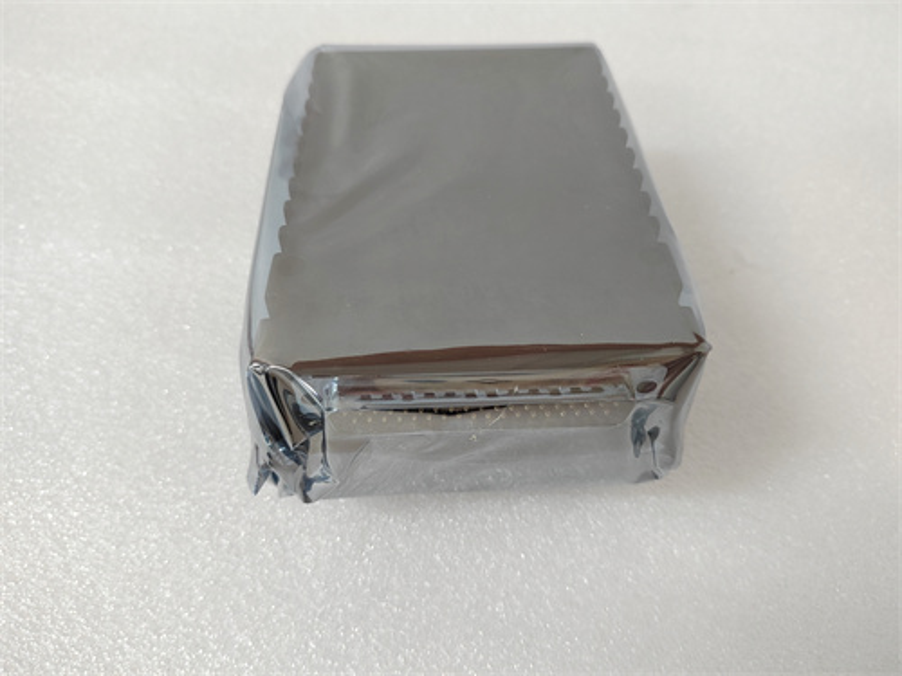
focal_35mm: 23
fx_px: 599
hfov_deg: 73.9
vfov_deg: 58.9
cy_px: 338
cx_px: 451
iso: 1506
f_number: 1.9
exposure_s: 1/50
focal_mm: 5.52
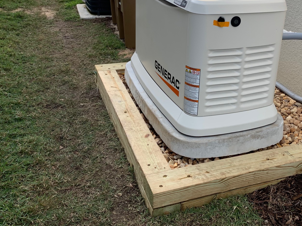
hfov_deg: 44.5
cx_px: 185
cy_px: 55
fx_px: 366
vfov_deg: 33.6
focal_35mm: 42
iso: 25
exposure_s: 1/319
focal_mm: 4.25
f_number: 1.8
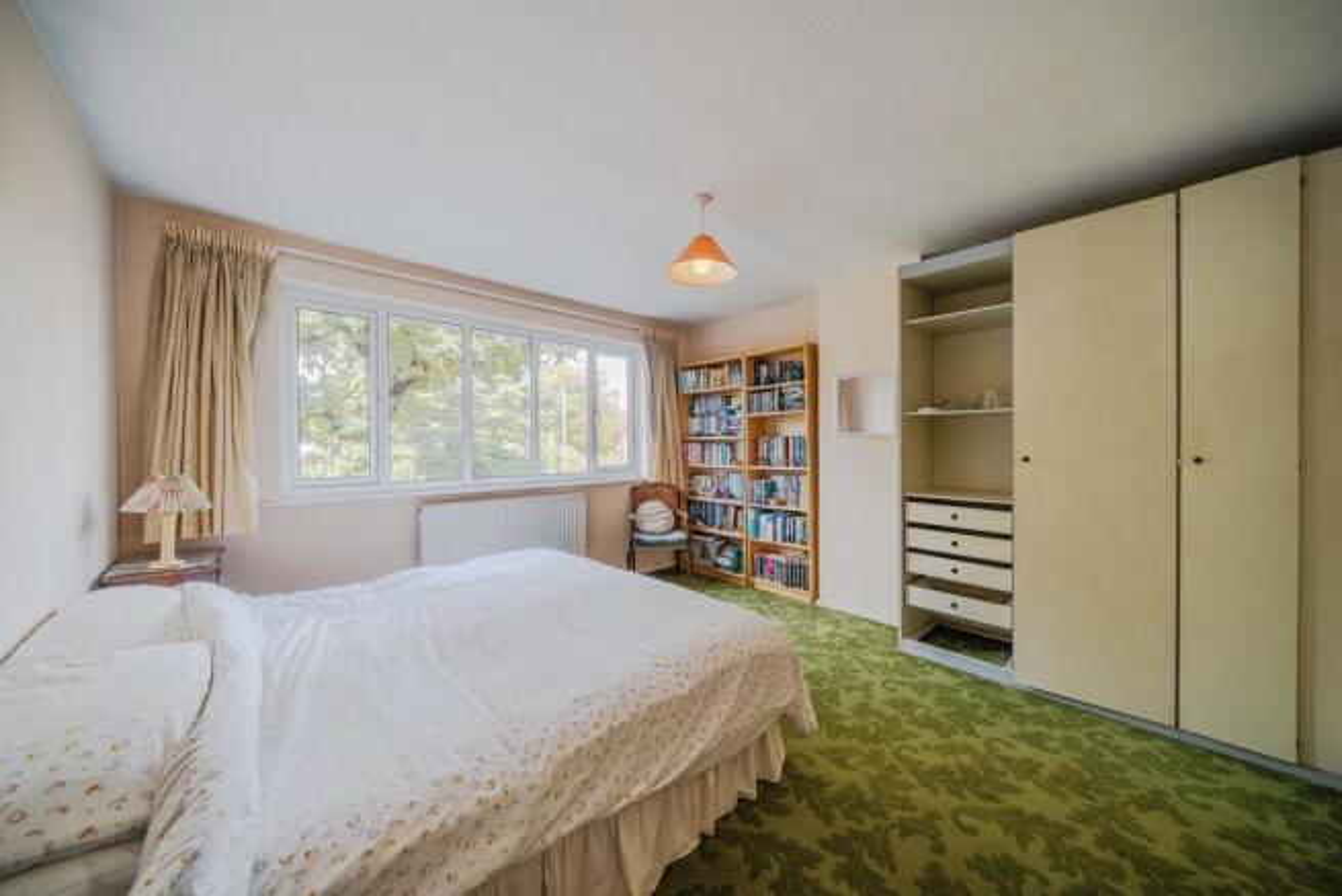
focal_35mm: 12
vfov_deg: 90.0
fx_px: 447
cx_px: 671
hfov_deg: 112.6
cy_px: 448
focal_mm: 12
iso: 500
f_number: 5.6
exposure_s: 1/60
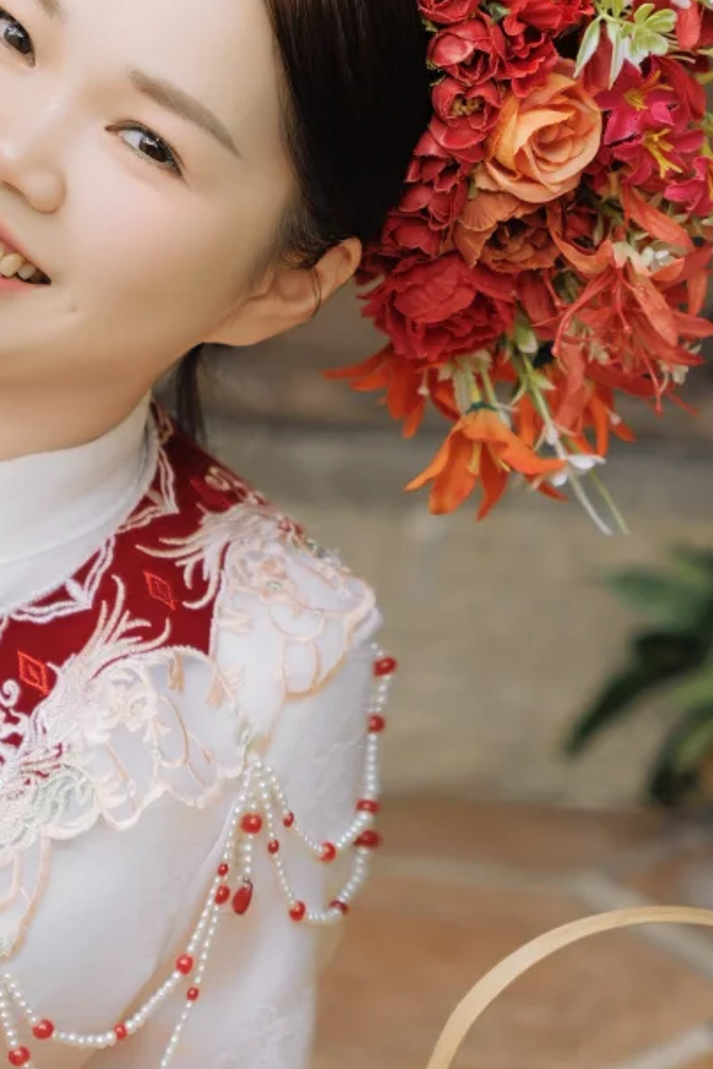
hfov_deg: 7.3
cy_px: 632
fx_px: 5555
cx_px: -46
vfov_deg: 11.0
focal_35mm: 187
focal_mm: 70
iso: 200
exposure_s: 1/500
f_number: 2.8
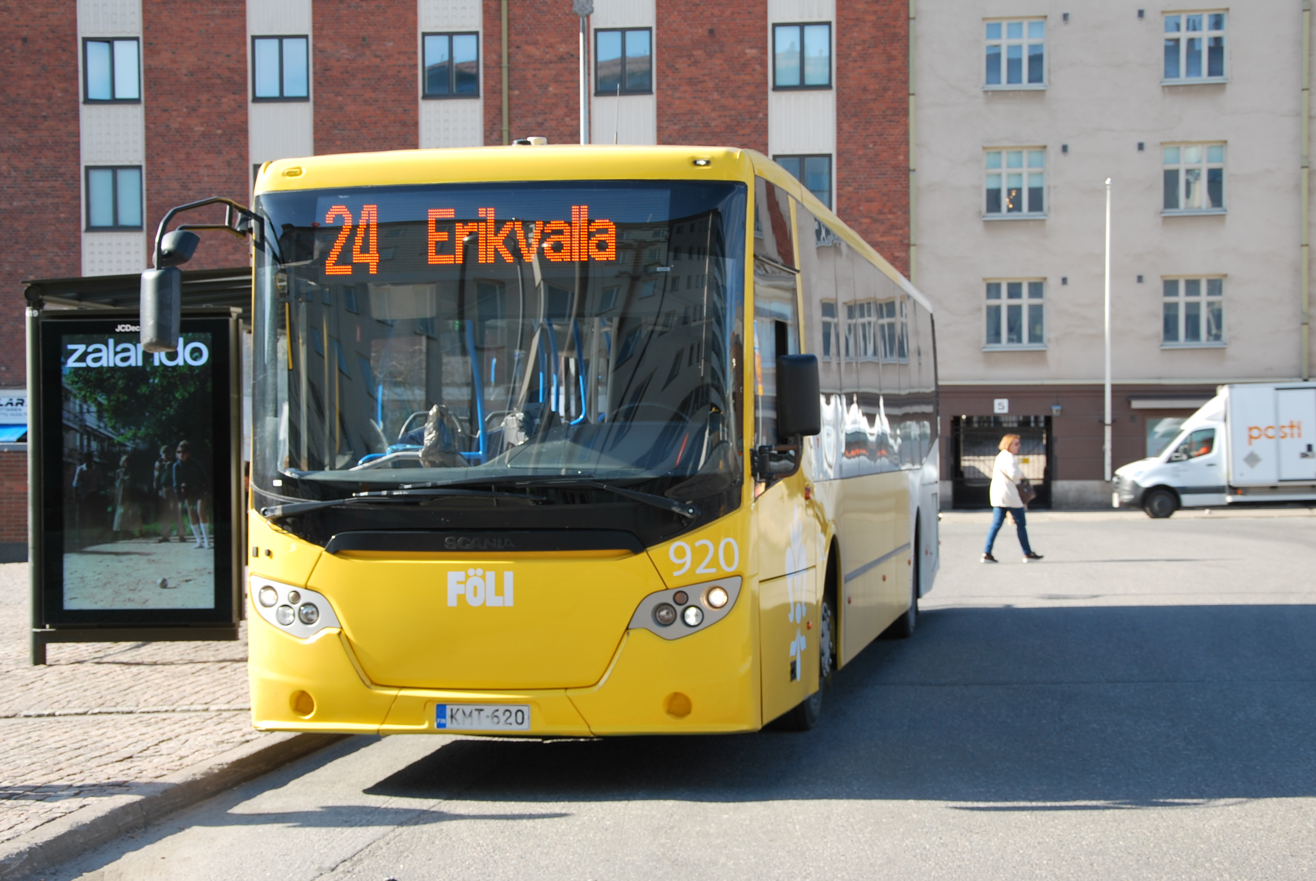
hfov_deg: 30.0
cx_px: 677
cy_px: 424
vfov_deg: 20.4
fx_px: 2452
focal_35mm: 67
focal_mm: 38
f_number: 6.3
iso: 100
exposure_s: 1/160
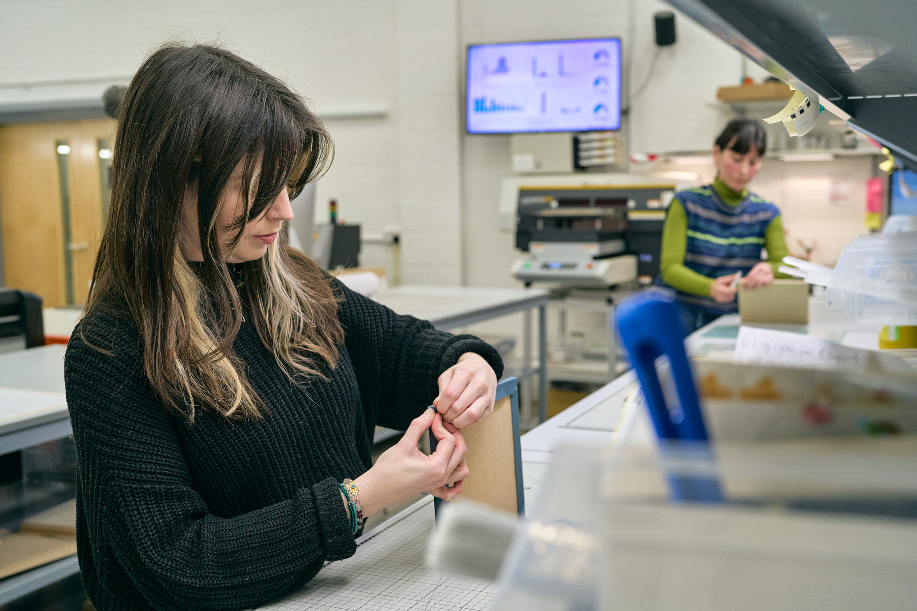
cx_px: 458
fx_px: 1019
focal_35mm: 40
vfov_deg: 33.4
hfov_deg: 48.5
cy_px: 306
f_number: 4.5
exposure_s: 1/250
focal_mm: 40
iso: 1000
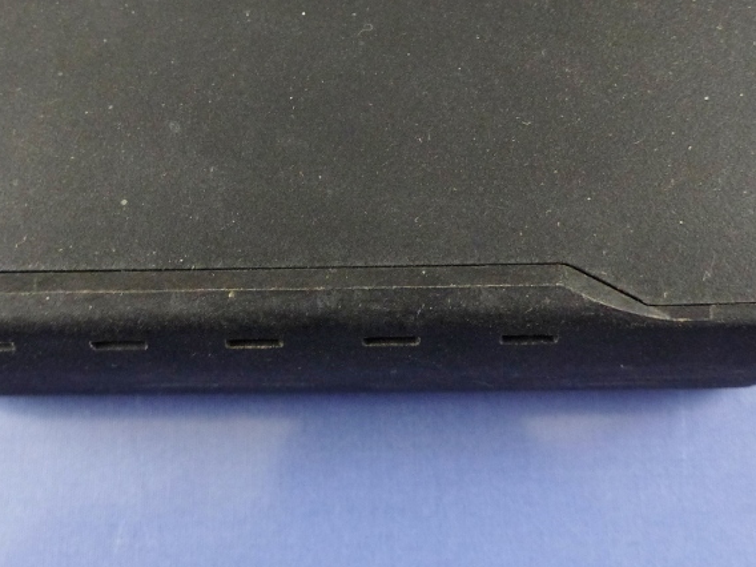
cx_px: 351
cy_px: 180
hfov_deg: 42.9
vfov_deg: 32.5
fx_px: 961
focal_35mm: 44
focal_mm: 4.5
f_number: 2.8
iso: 250
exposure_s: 1/60
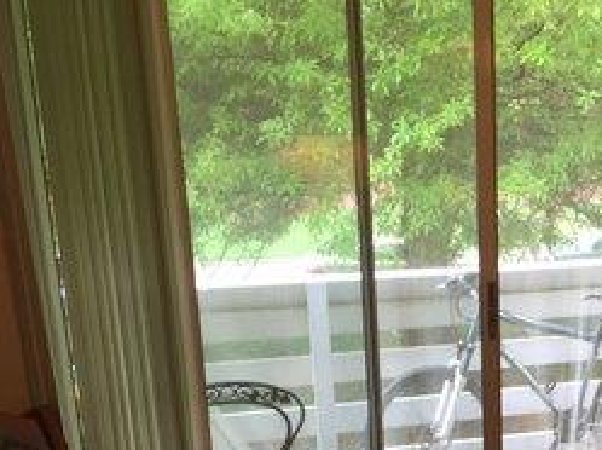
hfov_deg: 33.4
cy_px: 411
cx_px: 484
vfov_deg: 25.2
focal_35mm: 56
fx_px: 972
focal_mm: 4.15
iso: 80
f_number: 2.2
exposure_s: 1/30
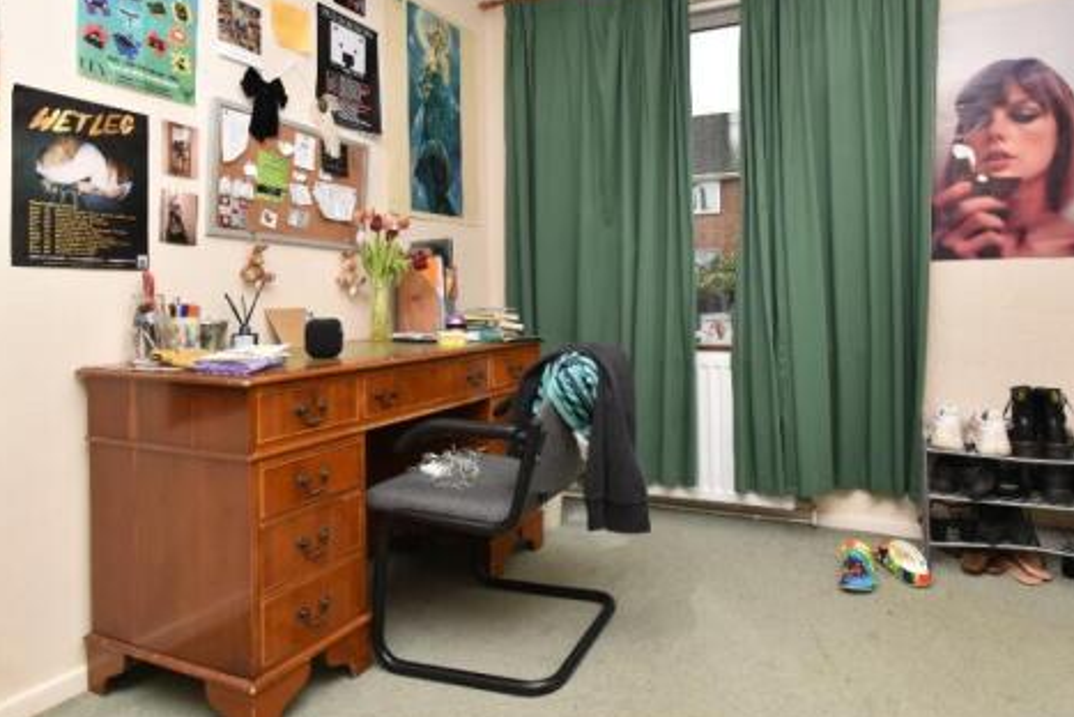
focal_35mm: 21
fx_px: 627
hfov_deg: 80.5
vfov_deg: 59.2
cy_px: 293
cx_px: 630
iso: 400
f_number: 8
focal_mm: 10
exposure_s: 1/125
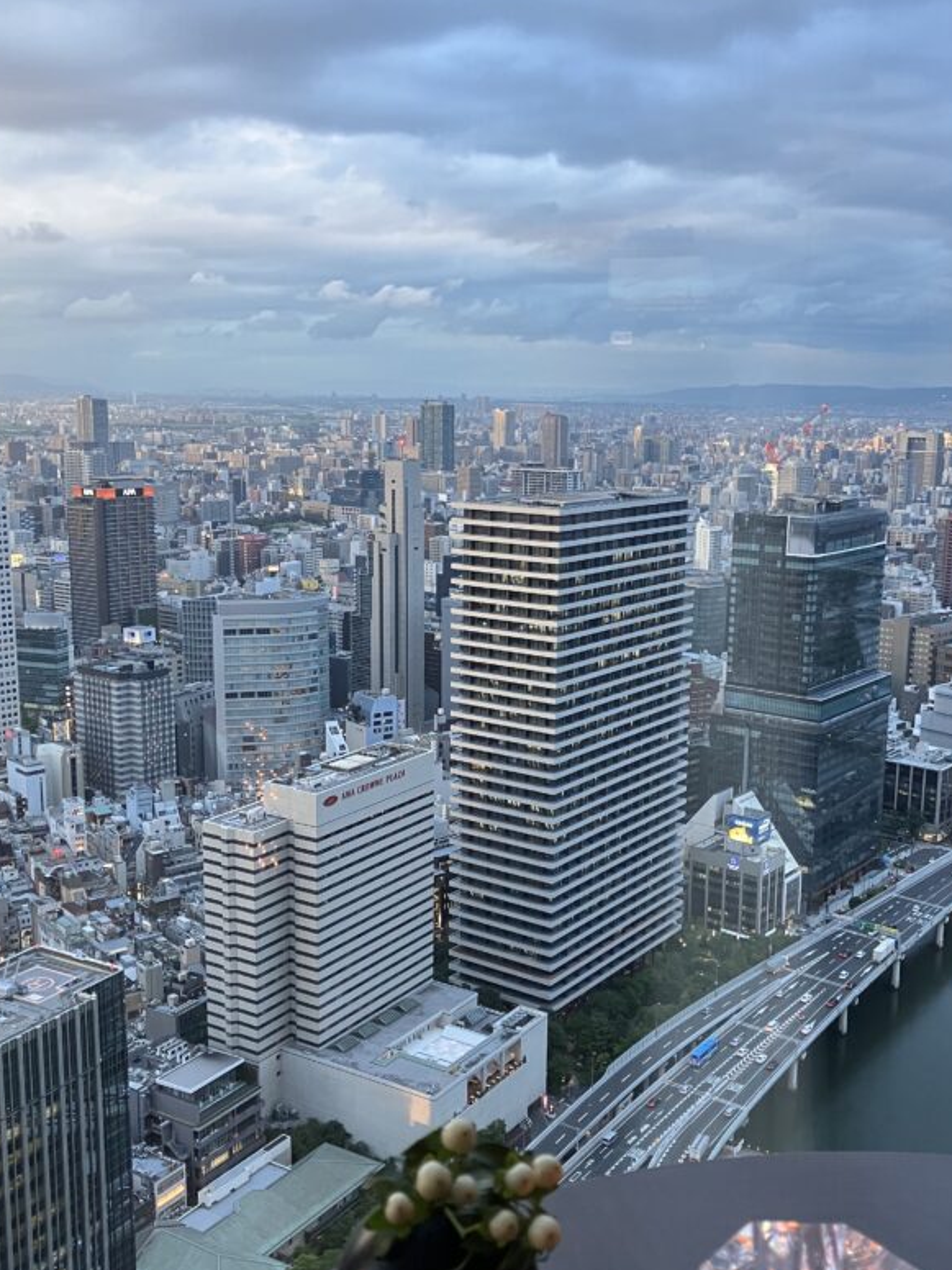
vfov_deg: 50.1
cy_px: 665
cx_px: 529
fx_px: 1357
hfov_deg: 38.6
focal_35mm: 37
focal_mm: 3.99
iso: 80
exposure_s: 1/60
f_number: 1.8
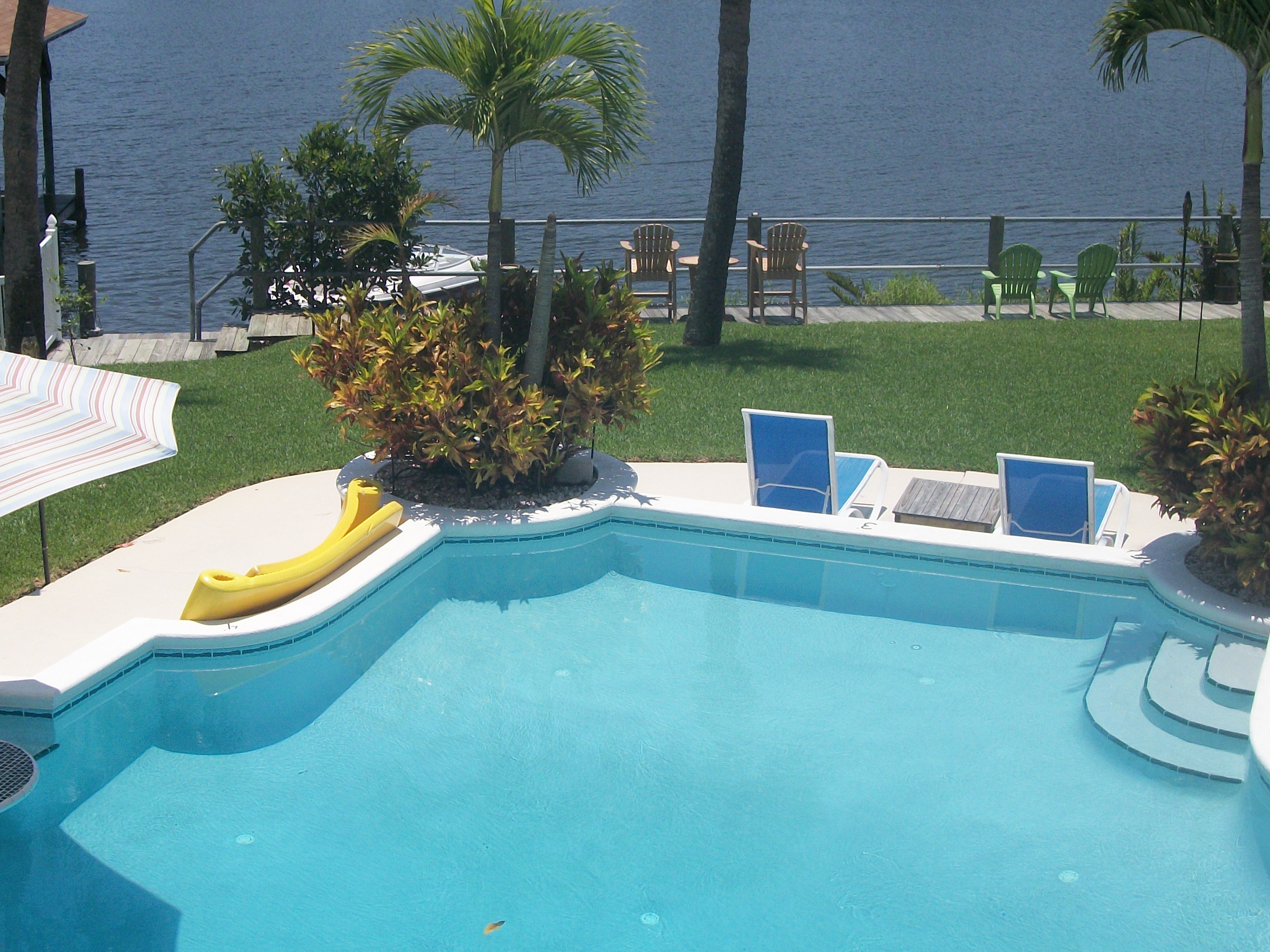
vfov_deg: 25.6
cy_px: 417
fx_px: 2091
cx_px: 596
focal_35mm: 57
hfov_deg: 33.8
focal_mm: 7.1
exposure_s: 1/320
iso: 80
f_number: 9.9
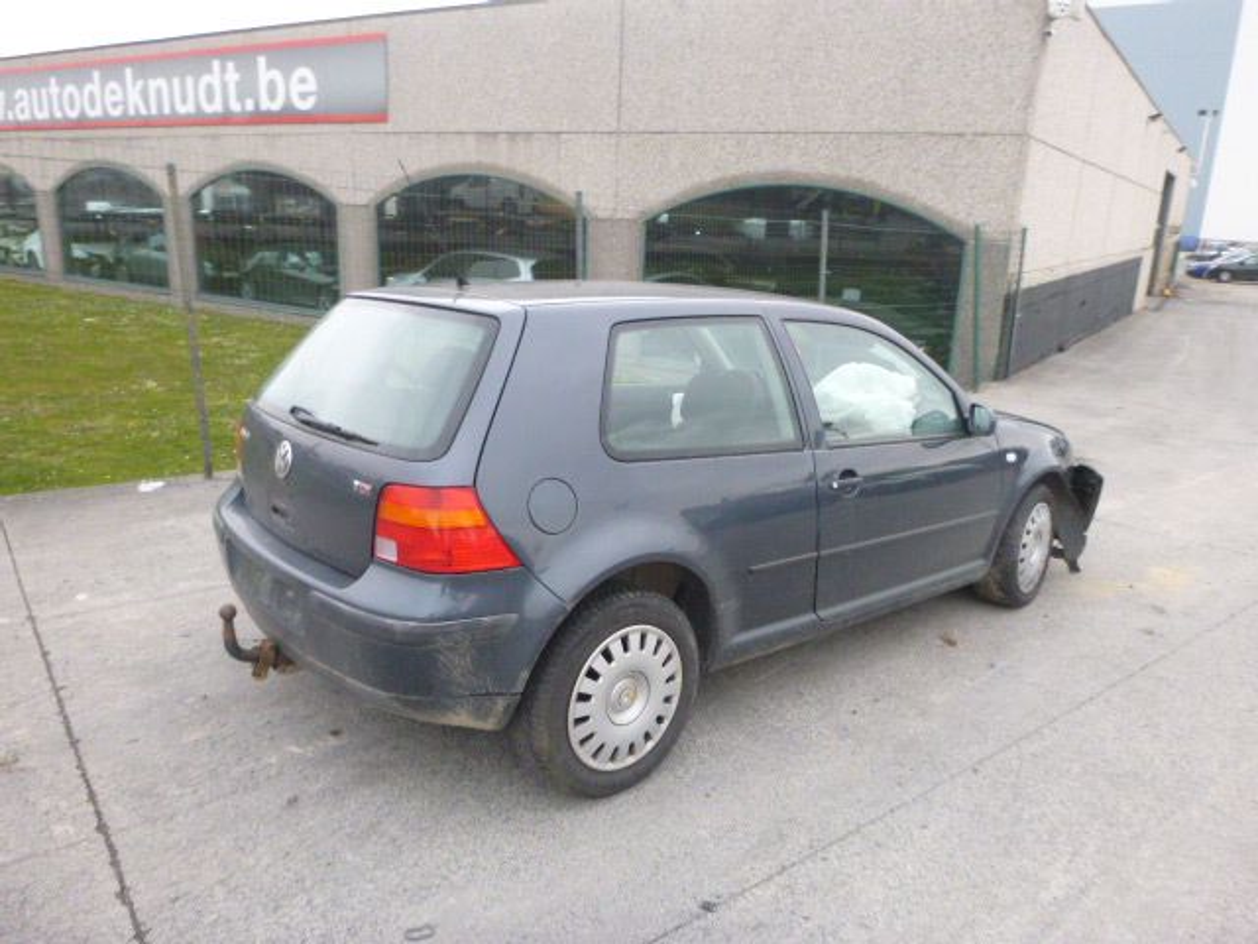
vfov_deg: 54.9
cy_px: 472
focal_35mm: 25
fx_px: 909
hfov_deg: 69.4
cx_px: 629
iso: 400
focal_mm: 4.5
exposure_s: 1/40
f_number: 3.9
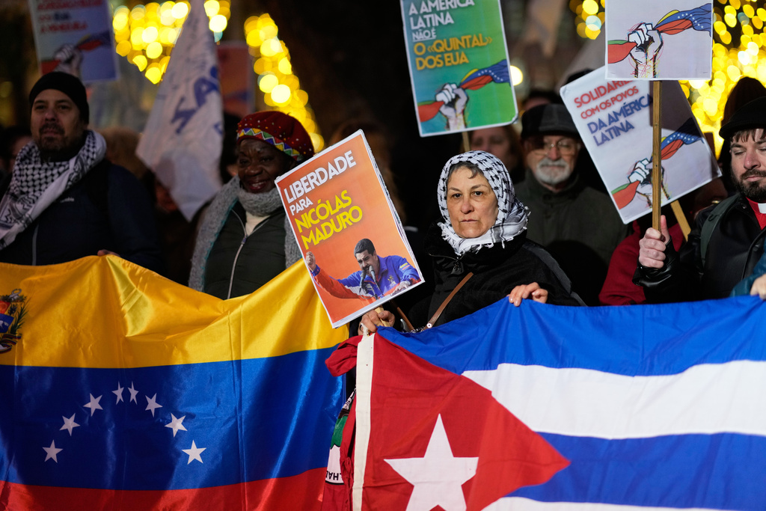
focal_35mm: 85
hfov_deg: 23.9
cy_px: 256
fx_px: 1809
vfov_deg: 16.1
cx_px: 383
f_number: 1.4
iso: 1600
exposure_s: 1/250
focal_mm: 85
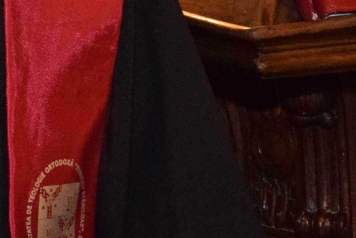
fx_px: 2235
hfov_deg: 8.6
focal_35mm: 226
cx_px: -343
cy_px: -135
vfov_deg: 6.0
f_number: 4.2
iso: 2000
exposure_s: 1/50
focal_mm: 34
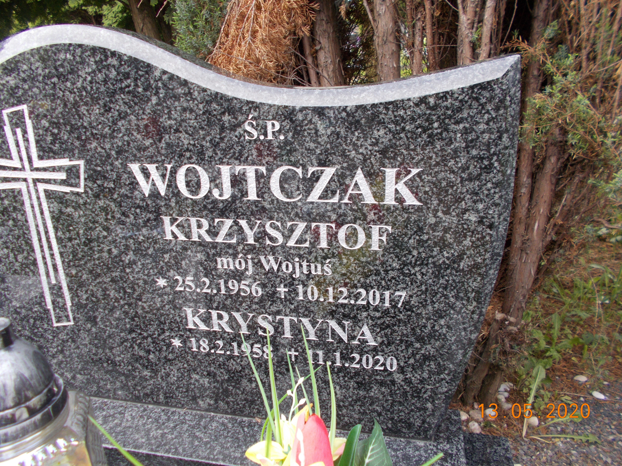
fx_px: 467
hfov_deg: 67.3
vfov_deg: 53.1
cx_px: 311
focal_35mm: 26
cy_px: 233
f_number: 3.2
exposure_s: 1/80
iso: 80
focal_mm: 4.6
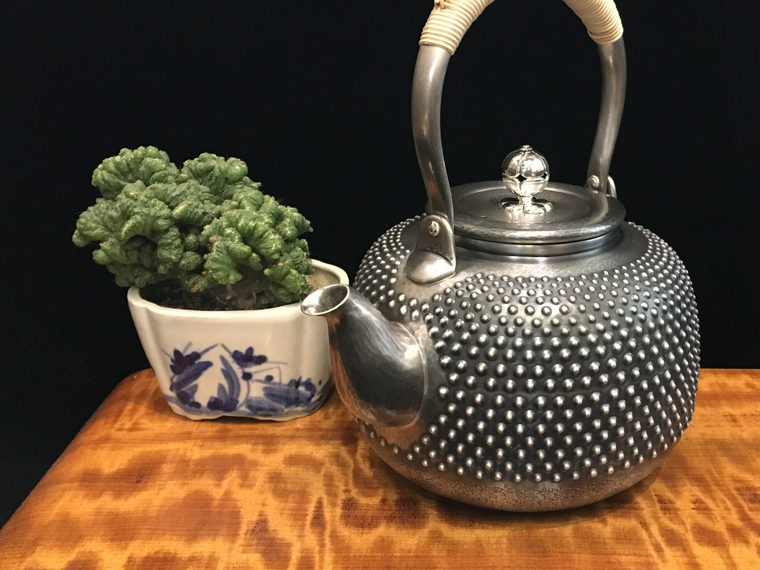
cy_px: 246
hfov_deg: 46.4
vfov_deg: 35.9
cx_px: 475
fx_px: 878
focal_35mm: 40
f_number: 2.2
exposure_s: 1/15
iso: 250
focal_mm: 4.15
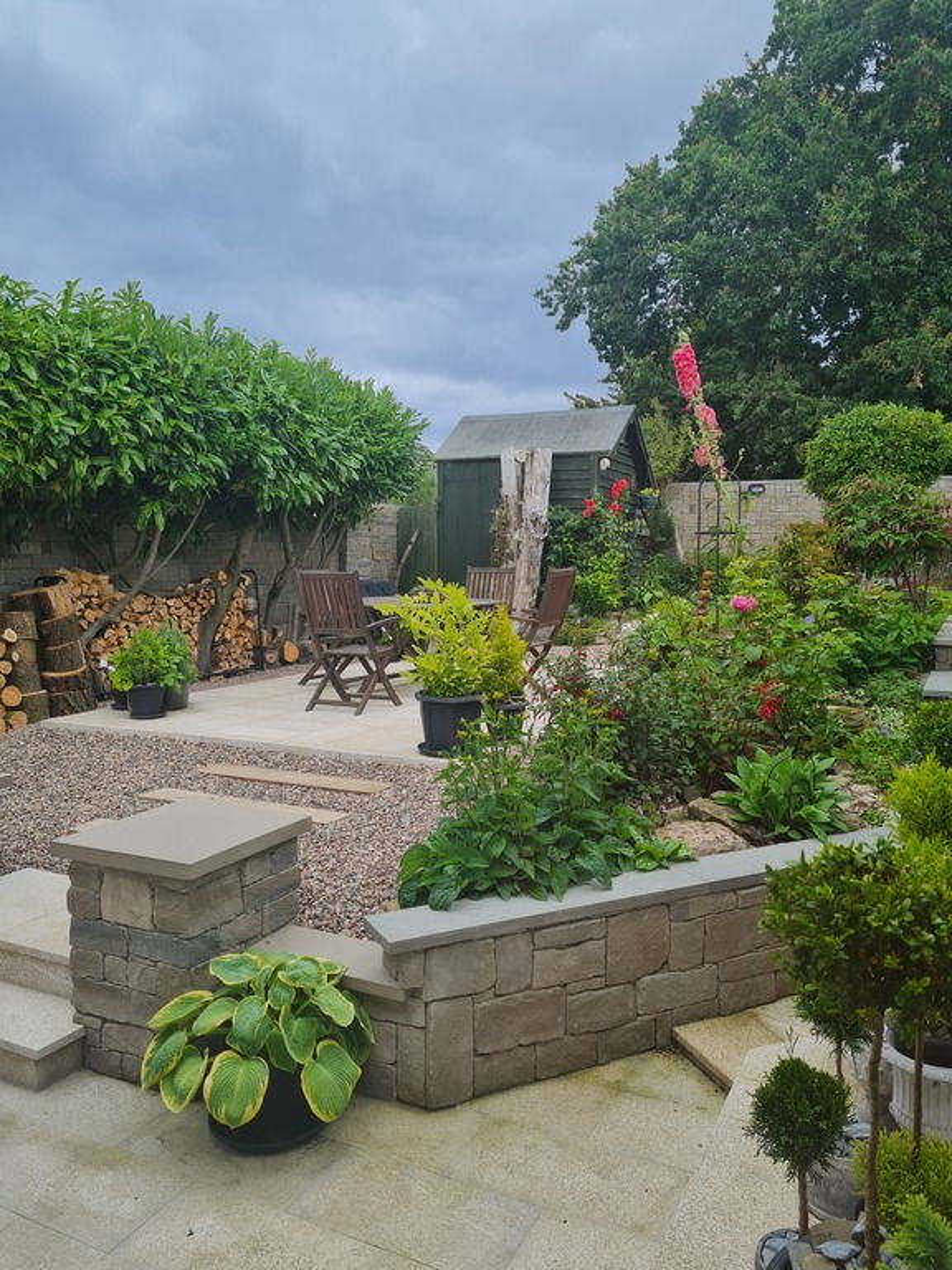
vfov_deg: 67.3
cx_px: 476
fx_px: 953
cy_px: 635
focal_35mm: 26
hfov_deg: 53.1
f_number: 1.8
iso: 50
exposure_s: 1/664
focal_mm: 5.4
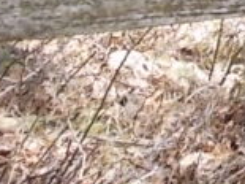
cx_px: 406
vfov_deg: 8.1
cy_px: -211
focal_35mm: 172
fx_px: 1216
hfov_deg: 10.9
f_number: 3.2
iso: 80
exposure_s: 1/125
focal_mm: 4.6
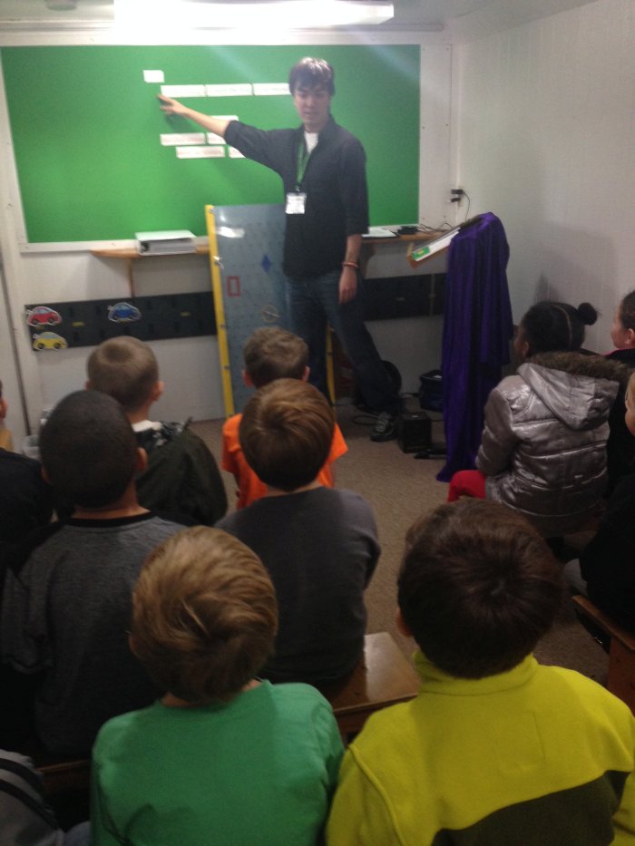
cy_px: 423
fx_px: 807
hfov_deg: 43.0
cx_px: 318
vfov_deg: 55.3
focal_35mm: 33
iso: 125
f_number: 2.4
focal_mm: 4.12
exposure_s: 1/20
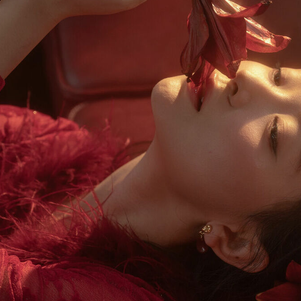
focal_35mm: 139
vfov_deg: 12.5
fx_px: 1367
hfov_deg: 12.5
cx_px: 214
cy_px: 85
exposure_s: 1/100
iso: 400
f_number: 4
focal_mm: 70
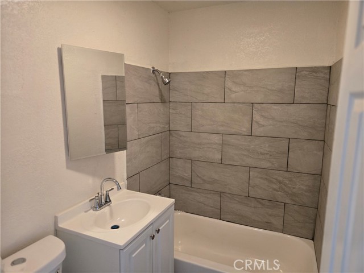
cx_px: 182
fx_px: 242
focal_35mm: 23
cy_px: 136
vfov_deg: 58.9
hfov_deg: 73.9
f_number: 1.8
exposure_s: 1/120
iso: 640
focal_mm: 5.4
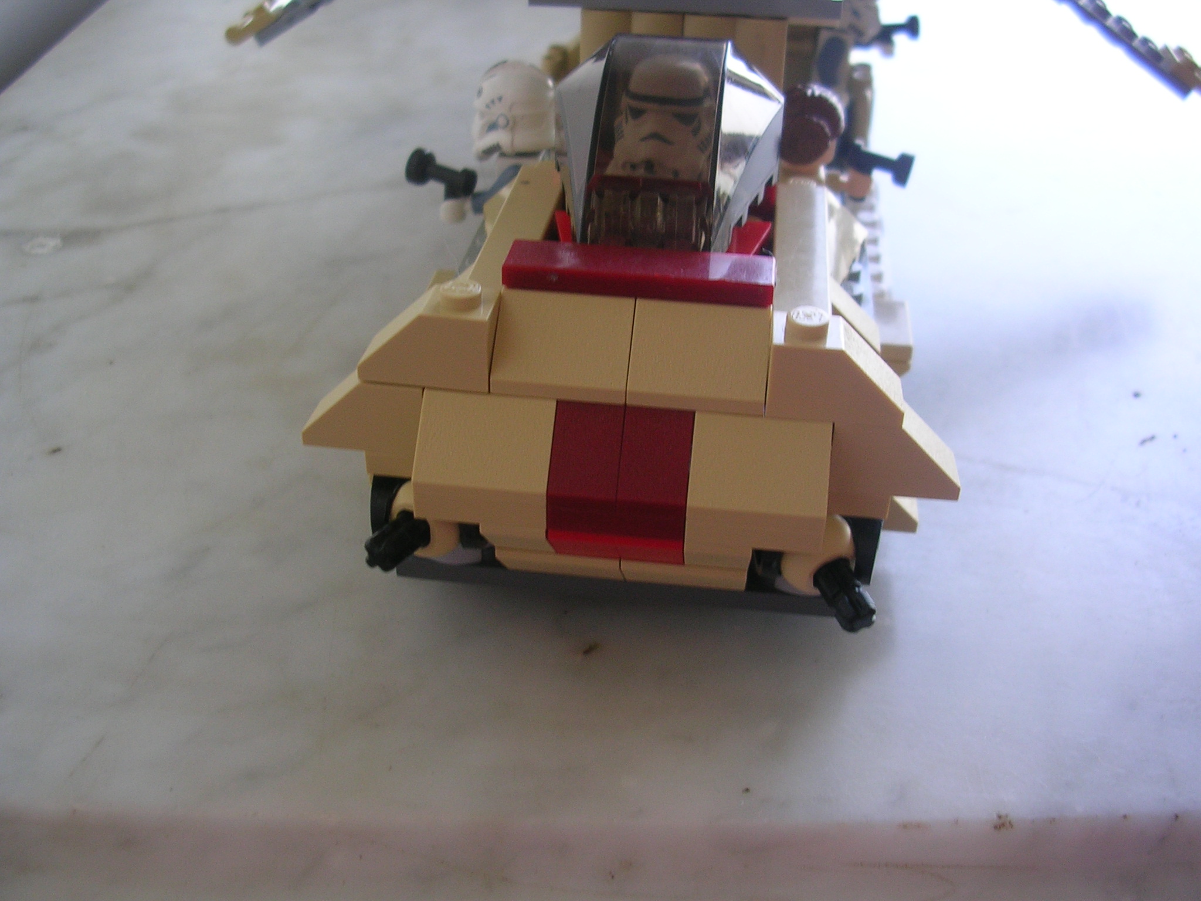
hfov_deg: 49.0
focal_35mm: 38
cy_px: 450
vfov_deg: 37.7
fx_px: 1318
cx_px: 600
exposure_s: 1/63.8
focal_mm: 5.8
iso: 50
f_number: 2.8
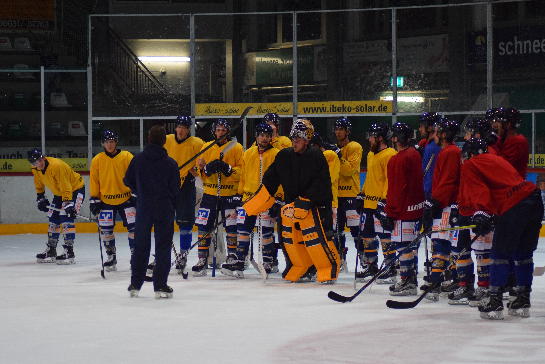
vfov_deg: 13.0
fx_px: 1589
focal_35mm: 105
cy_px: 182
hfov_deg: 19.5
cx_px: 272
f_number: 4
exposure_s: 1/500
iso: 3200
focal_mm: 70
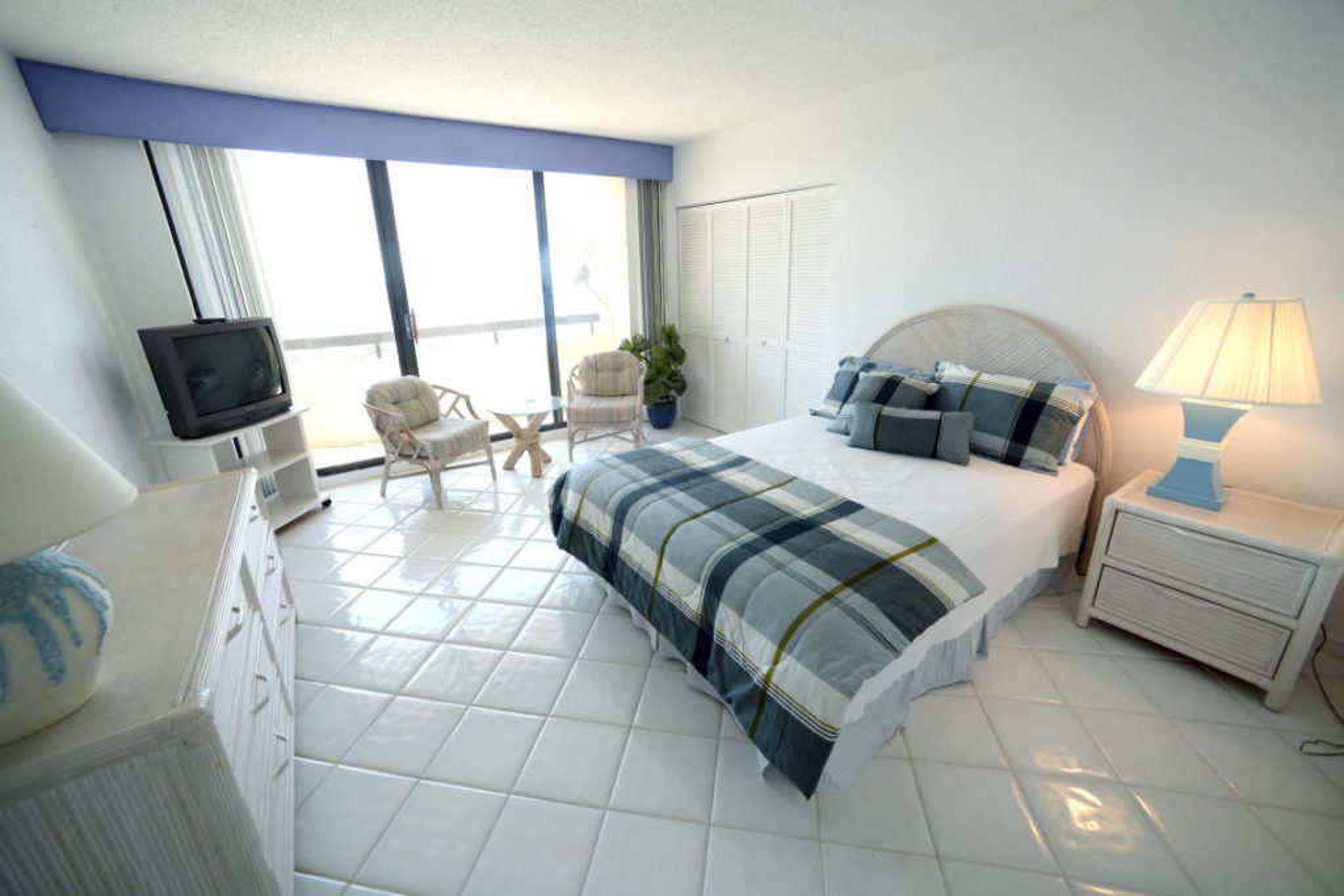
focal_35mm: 14
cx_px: 672
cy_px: 448
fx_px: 523
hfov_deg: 104.2
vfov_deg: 81.2
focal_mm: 14
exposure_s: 1/60
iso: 400
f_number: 6.3
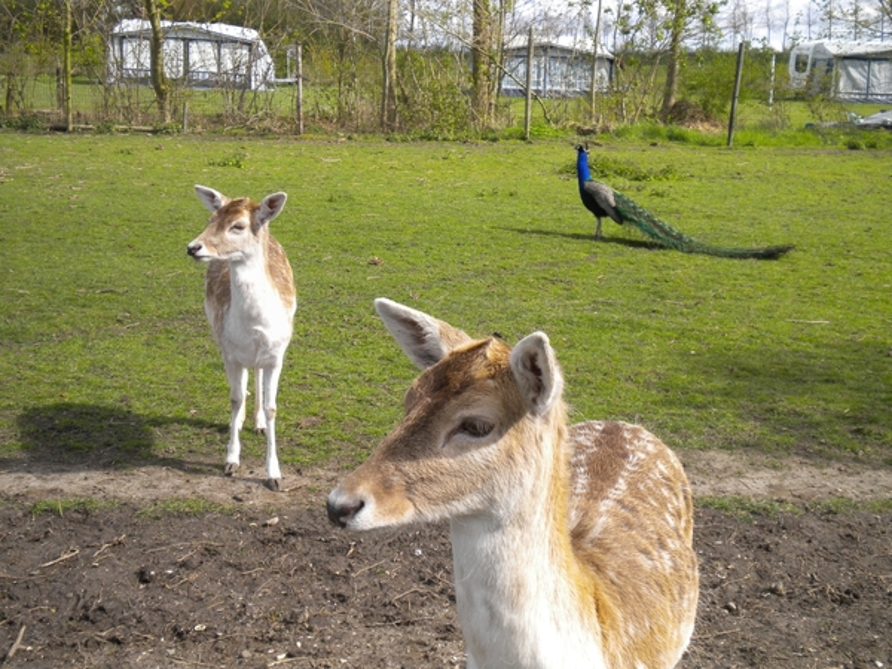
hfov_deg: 36.8
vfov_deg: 28.0
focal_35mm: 52
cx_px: 446
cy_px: 334
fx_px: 1340
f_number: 5.6
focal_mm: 9.3
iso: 80
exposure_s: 1/220
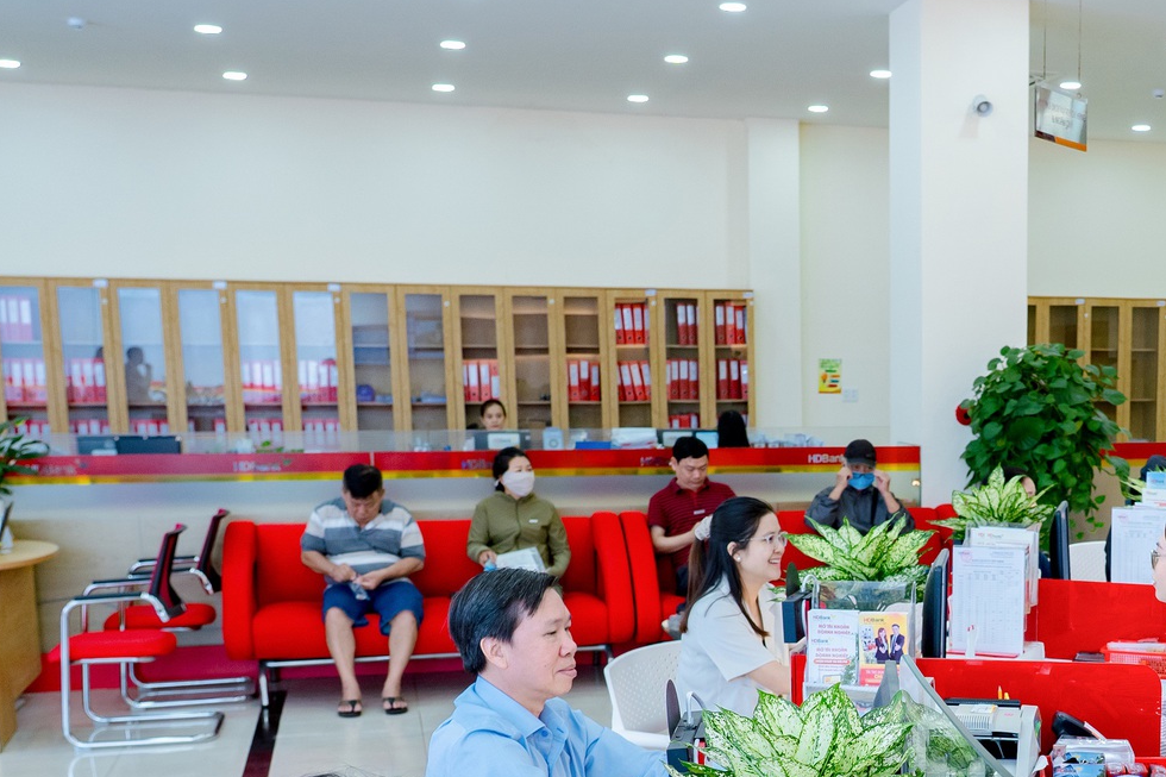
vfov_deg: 26.8
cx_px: 945
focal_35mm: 49
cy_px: 663
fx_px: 1587
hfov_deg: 38.7
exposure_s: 1/160
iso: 640
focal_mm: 24
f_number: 4.5
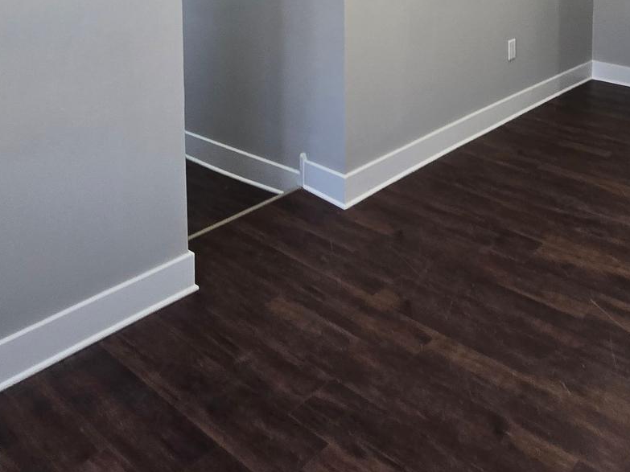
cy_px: -66
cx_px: 471
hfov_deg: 51.7
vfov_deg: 34.9
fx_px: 619
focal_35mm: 34
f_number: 2.2
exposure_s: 1/60
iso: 100
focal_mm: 2.2
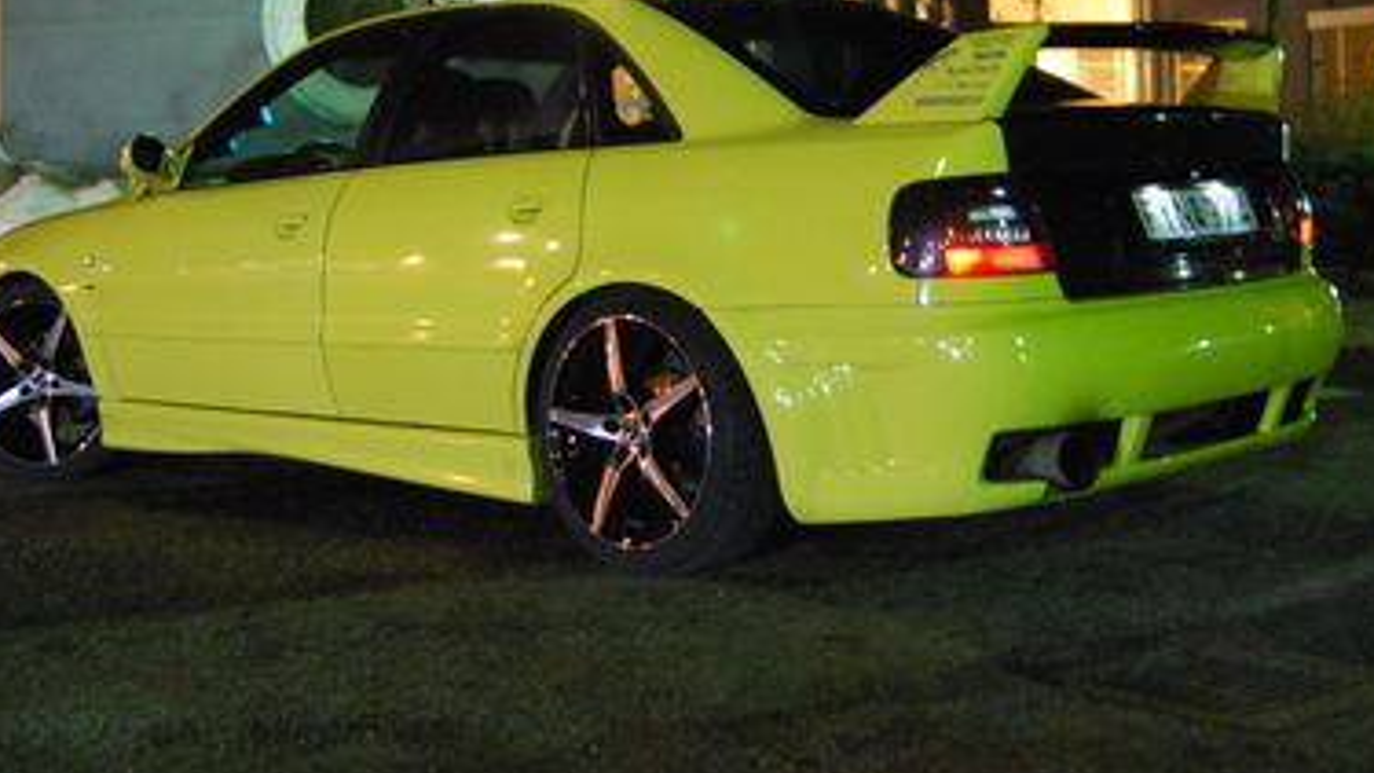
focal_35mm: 59
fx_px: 2150
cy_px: 92
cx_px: 660
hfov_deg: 35.4
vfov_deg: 20.0
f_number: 3.8
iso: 1600
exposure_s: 1/3
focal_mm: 22
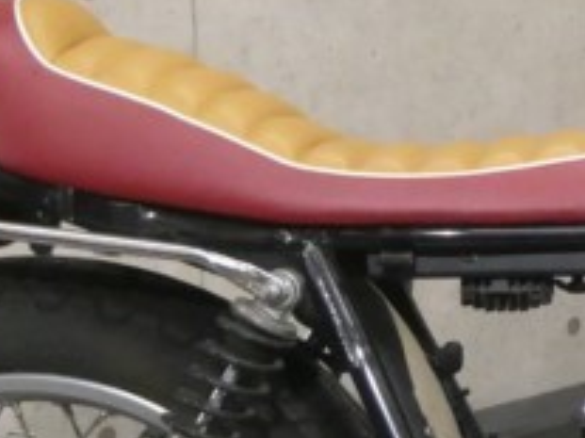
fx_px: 2753
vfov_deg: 9.1
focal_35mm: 163
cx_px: 907
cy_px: 218
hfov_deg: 11.6
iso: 640
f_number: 4
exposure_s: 1/80
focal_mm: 5.8
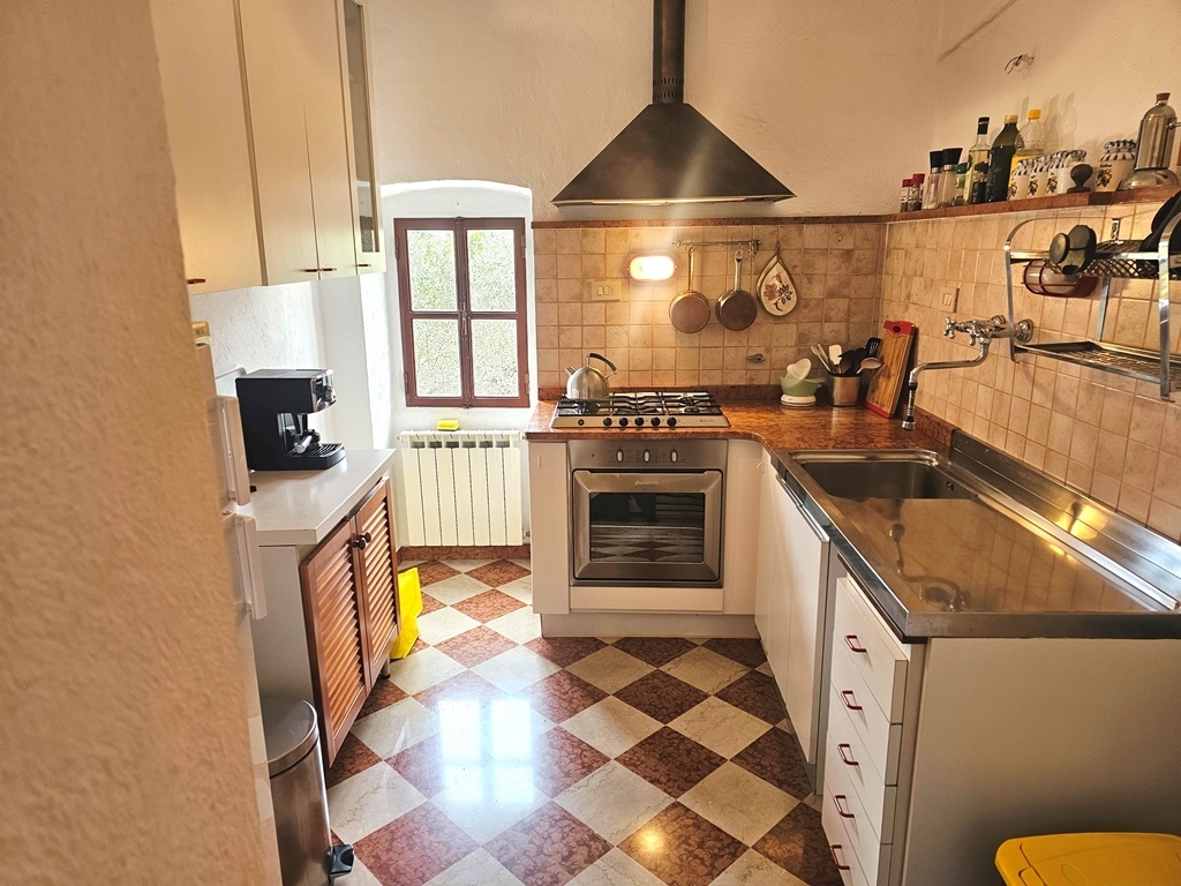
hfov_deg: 73.9
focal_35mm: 23
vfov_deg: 58.9
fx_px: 785
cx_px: 590
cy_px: 443
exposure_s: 1/100
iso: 125
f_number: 1.7
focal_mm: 6.3
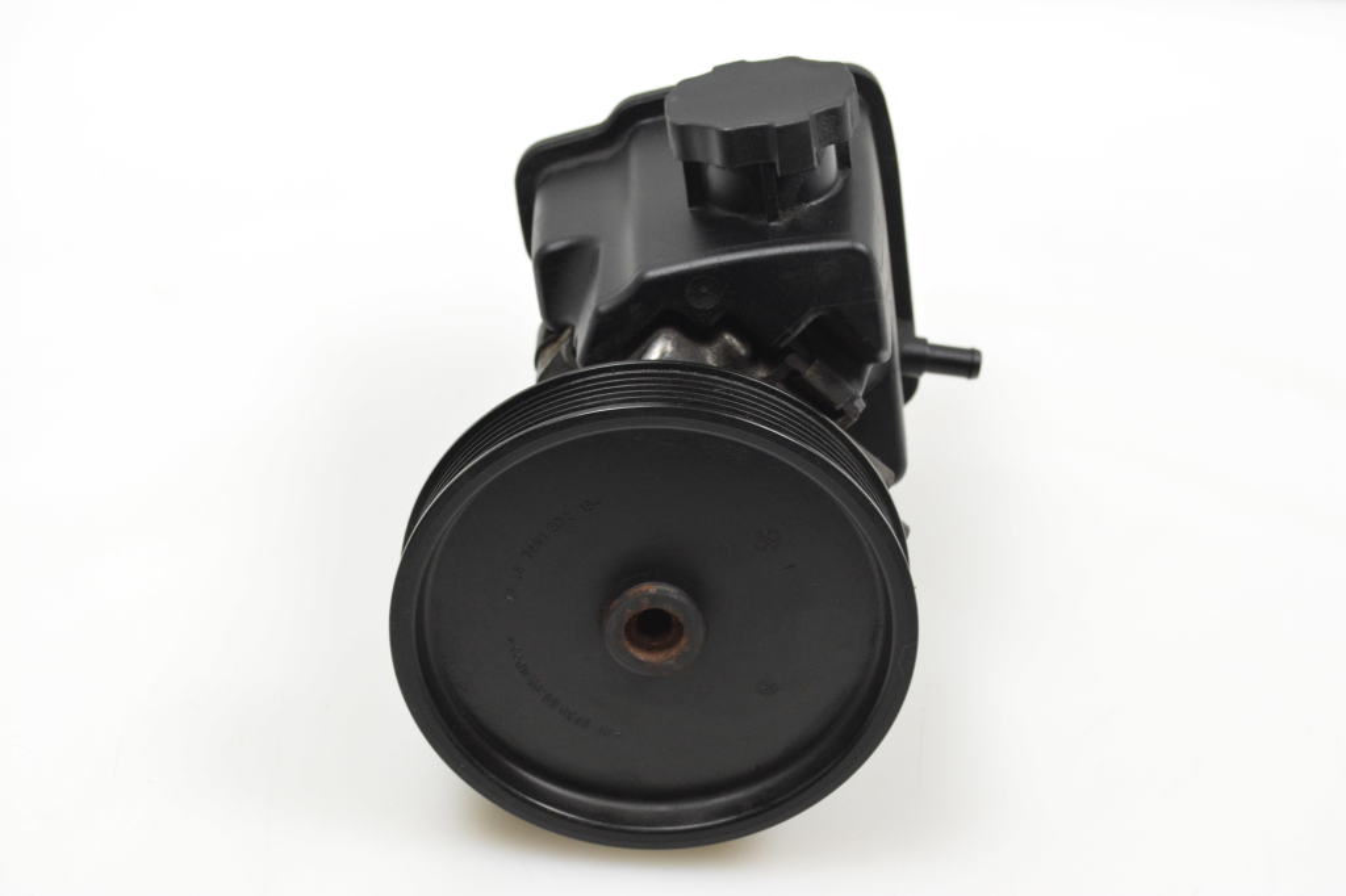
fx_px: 2242
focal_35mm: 60
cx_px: 673
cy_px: 448
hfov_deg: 33.4
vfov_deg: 22.6
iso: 2000
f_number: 7.1
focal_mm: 40
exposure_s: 1/200
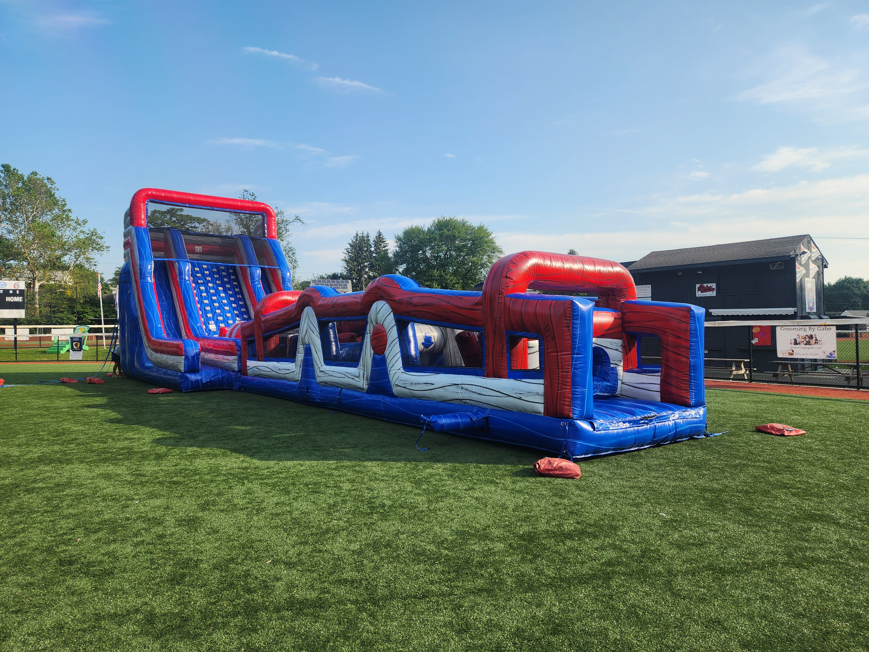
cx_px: 434
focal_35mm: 23
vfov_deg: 58.9
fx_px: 577
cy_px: 326
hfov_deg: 73.9
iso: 20
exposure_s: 1/955
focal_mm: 5.4
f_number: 1.8
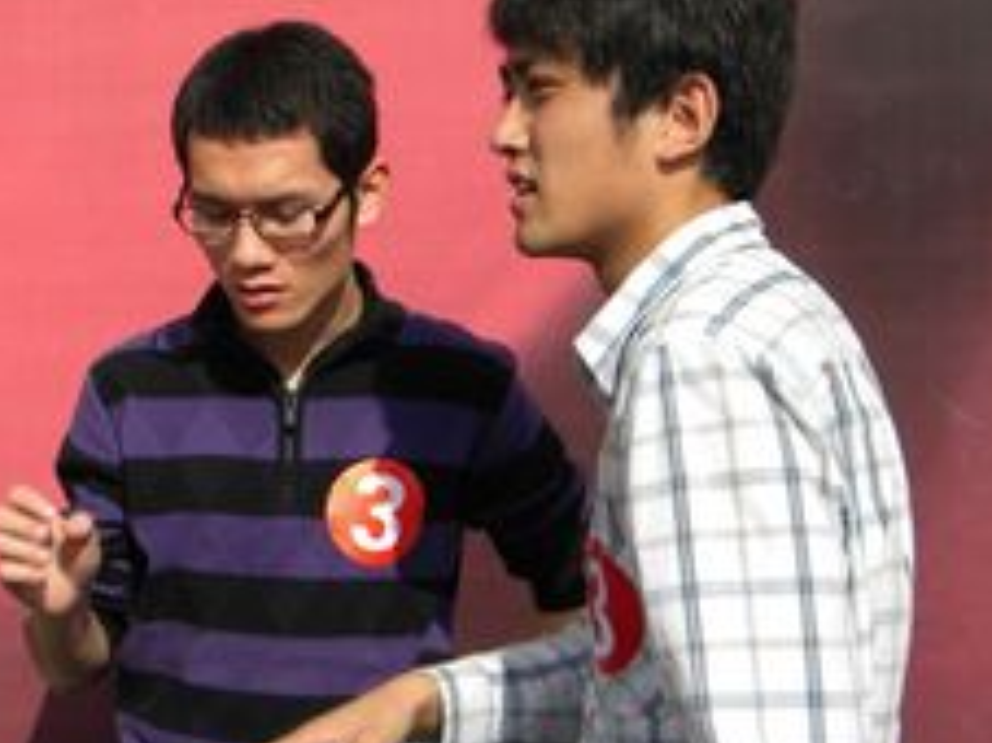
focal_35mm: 76
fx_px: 2177
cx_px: 201
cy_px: 369
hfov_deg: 25.2
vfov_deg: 19.4
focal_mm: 7.3
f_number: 7.6
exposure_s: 1/282
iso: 80
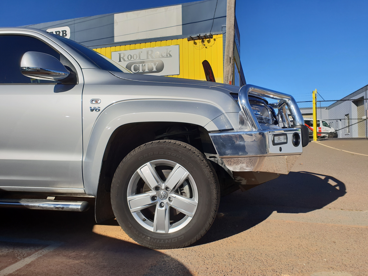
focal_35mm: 26
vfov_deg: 53.1
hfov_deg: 67.3
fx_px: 276
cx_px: 184
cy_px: 138
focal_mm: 4.3
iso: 50
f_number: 2.4
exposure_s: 1/1597
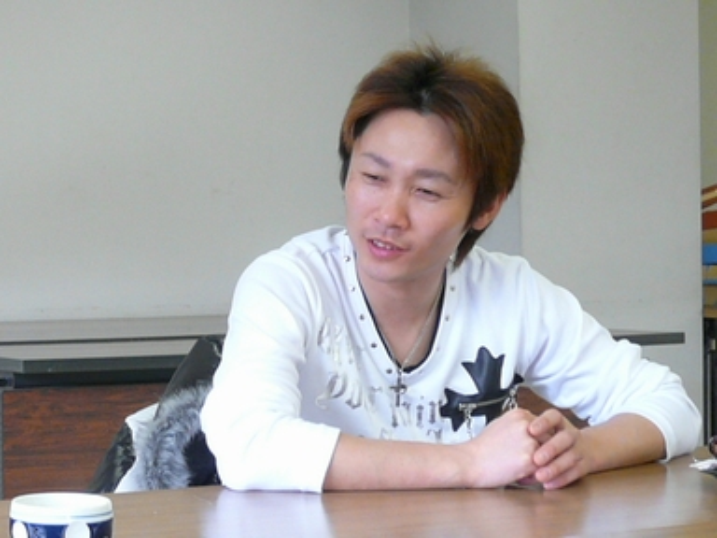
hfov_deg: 45.8
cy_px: 269
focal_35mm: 41
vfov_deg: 35.1
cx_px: 358
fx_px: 849
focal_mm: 4.6
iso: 100
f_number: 2.8
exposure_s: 1/30
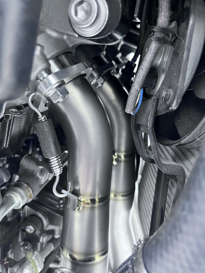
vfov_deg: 67.3
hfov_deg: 53.1
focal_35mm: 26
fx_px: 205
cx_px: 102
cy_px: 136
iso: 500
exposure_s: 1/50
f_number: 1.6
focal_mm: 5.1
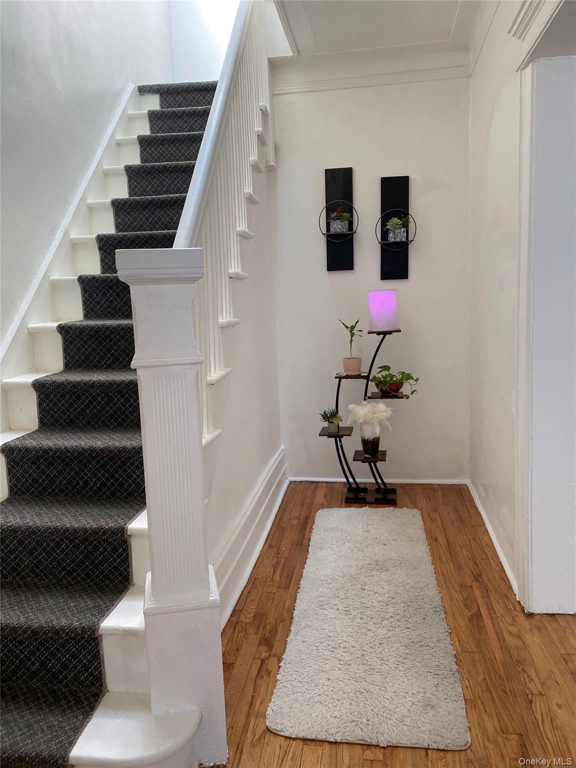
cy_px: 384
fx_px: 577
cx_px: 288
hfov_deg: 53.1
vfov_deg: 67.3
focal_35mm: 26
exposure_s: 1/121
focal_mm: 4.25
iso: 100
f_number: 1.8
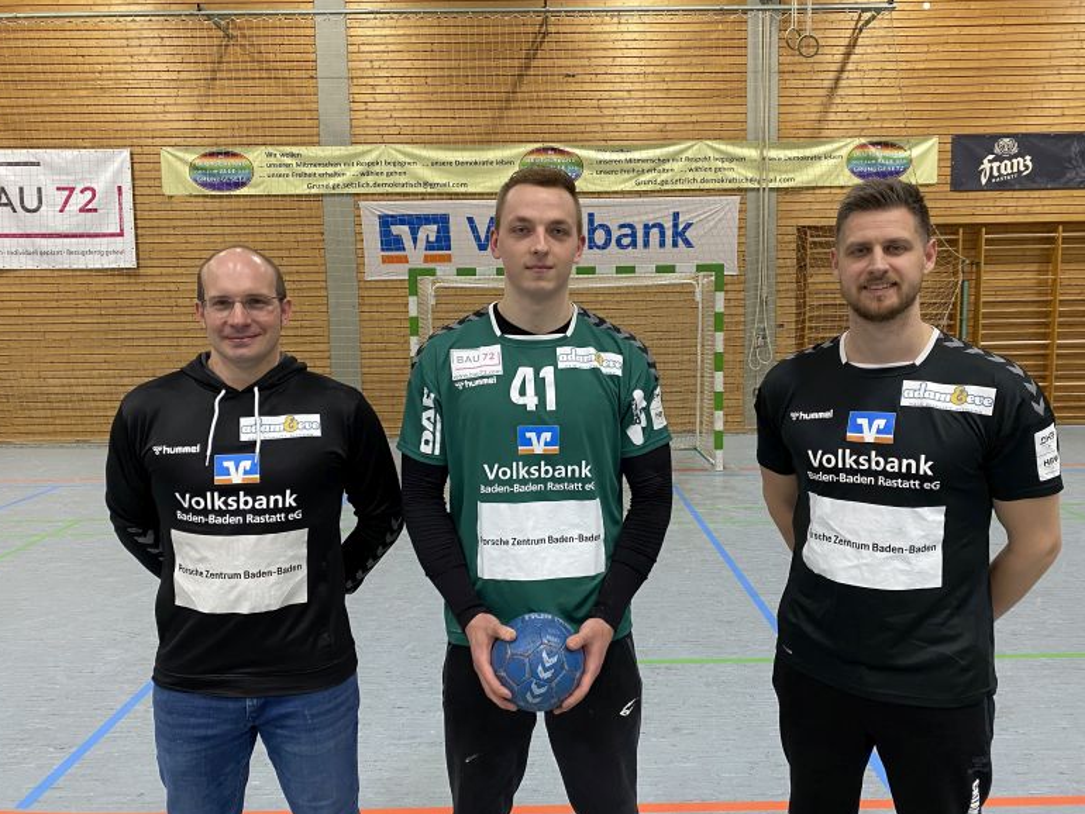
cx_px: 544
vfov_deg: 51.4
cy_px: 410
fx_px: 847
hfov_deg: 65.3
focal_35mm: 27
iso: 100
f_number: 1.8
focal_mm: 4.25
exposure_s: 1/50
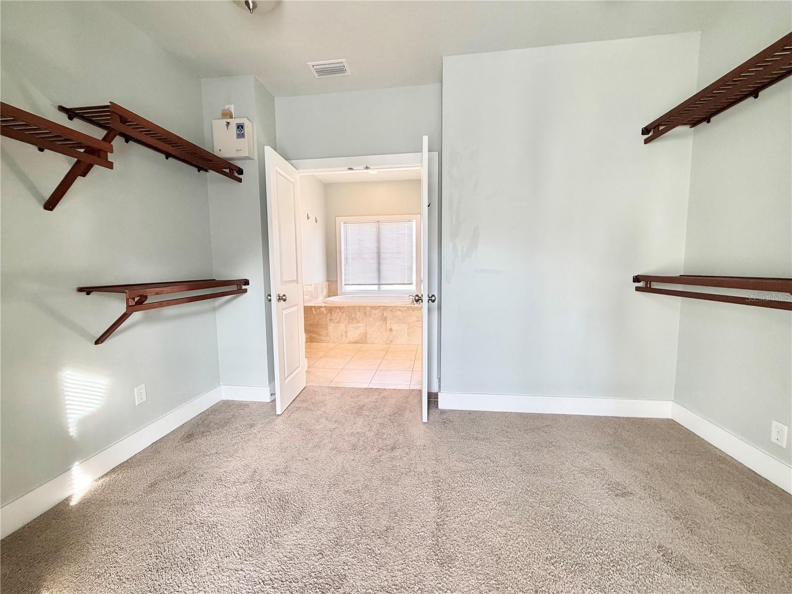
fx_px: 320
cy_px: 297
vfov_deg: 85.7
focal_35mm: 14
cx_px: 396
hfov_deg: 102.1
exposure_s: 1/60
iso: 200
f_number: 2.2
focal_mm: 2.22
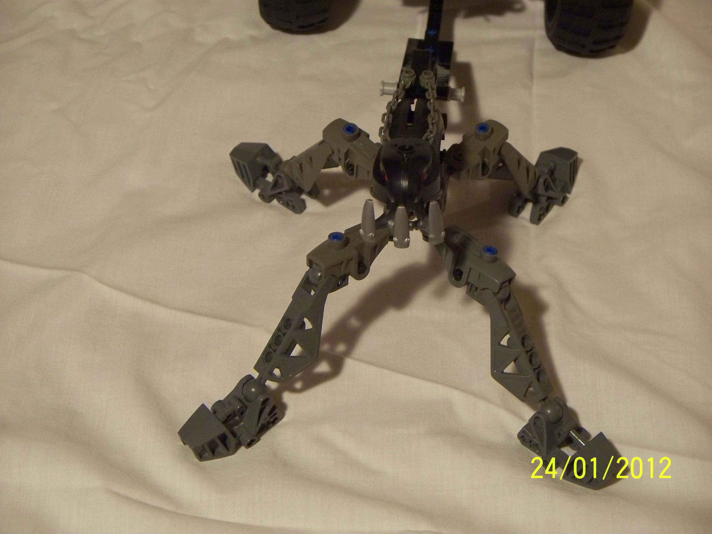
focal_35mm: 80
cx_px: 356
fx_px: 1645
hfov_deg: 24.4
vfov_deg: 18.4
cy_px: 267
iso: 400
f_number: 3.4
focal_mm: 16.86
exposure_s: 1/20
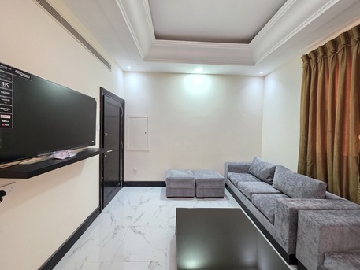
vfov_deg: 89.9
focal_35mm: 13
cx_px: 180
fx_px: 135
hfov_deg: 106.2
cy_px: 135
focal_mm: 2.2
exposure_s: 1/50
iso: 400
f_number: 1.9
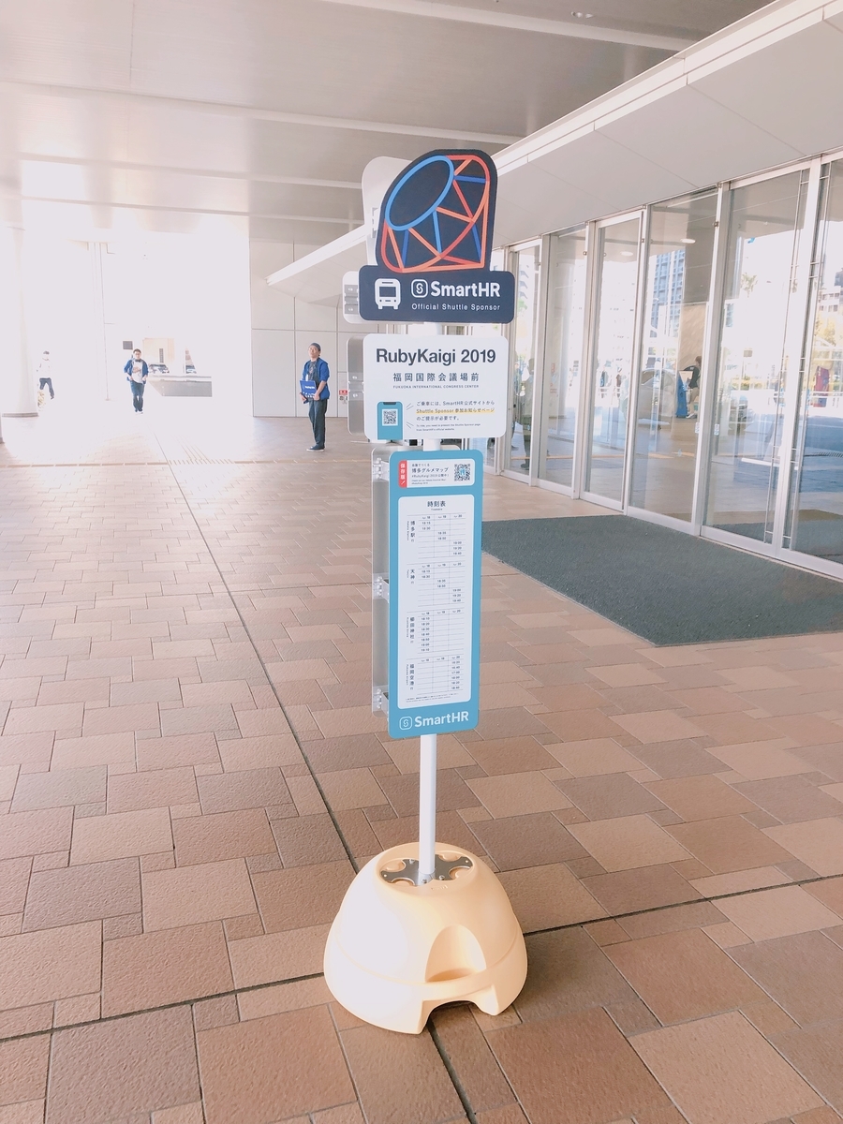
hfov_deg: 49.7
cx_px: 422
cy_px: 562
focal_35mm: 28
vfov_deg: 63.4
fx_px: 909
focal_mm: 4
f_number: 1.8
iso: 32
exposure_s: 1/30
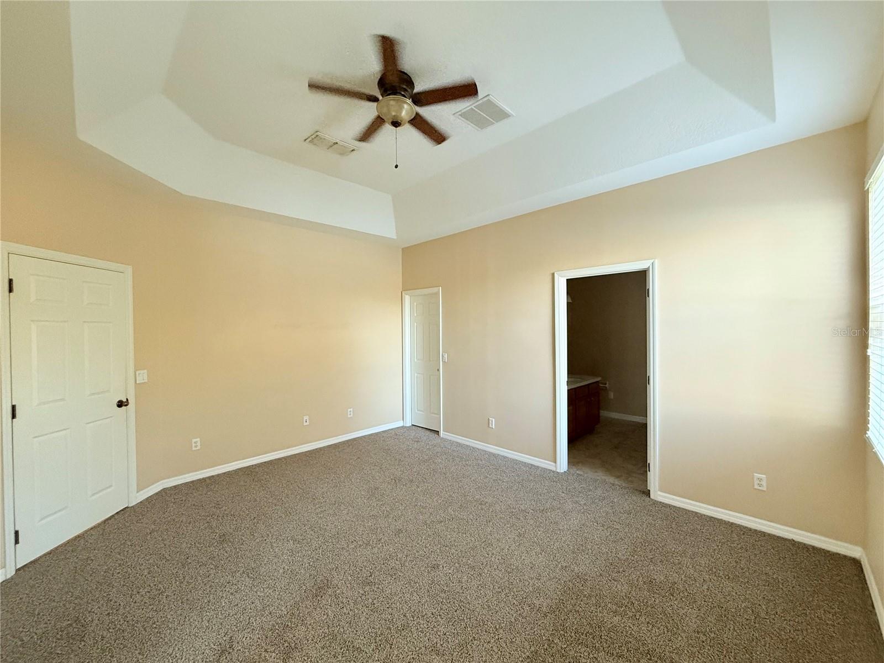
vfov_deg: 85.7
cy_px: 332
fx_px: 358
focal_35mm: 14
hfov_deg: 102.1
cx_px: 442
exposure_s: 1/60
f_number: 2.2
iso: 500
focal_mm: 2.22
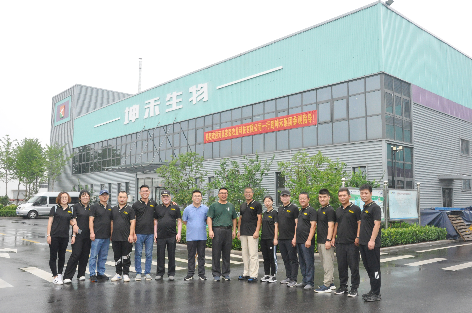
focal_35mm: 33
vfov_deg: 39.9
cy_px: 156
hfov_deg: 57.3
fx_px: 432
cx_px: 236
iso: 2000
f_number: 16
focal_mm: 22
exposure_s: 1/250
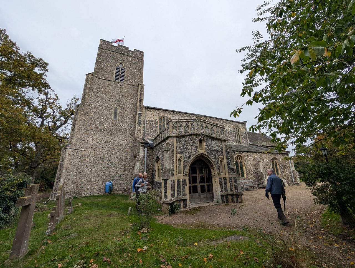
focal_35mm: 12
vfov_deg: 94.6
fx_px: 123
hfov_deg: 110.5
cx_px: 178
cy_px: 134
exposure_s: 1/1395
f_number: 1.7
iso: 55
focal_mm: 2.02
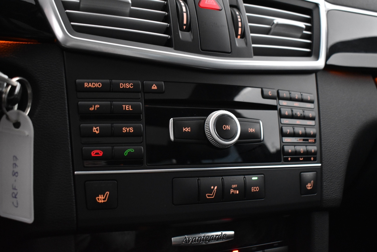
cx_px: 188
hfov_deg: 47.9
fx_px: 424
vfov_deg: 33.0
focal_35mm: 40
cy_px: 126
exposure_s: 1/30
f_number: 4
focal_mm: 27
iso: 3200
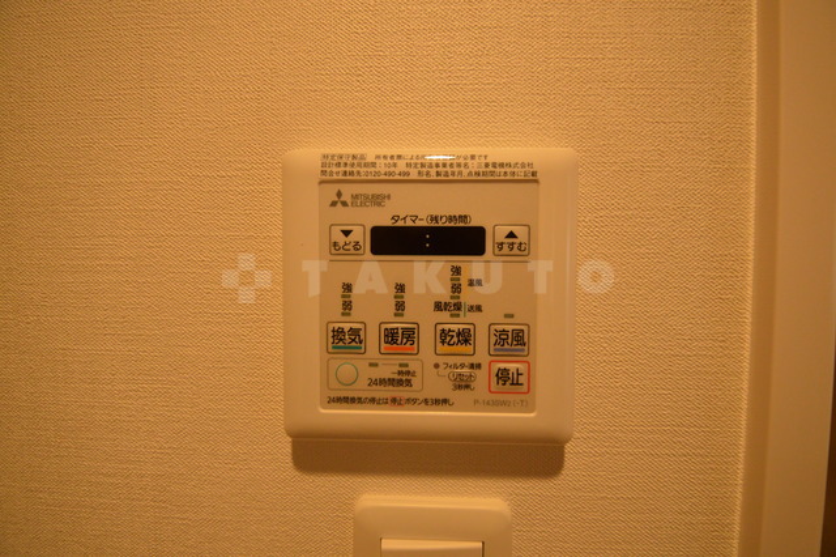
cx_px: 418
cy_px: 278
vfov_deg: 89.9
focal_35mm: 12
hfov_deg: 112.6
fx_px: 279
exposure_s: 1/100
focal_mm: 8
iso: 1600
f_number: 5
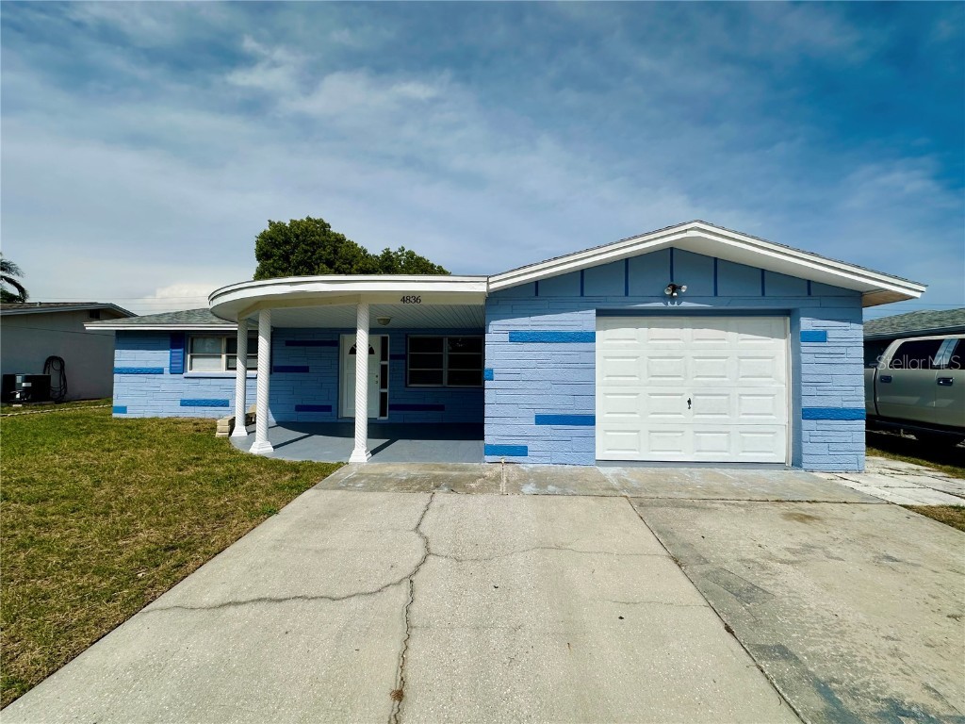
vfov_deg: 85.7
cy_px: 362
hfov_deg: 102.1
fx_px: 390
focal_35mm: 14
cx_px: 482
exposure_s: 1/6135
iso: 50
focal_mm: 2.22
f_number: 2.2
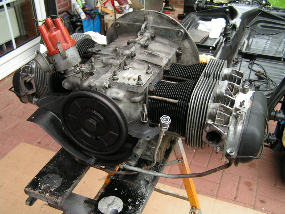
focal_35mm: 38
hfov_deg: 49.0
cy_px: 107
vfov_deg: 37.7
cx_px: 142
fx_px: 313
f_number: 2.8
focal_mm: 6.3
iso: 80
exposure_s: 1/40
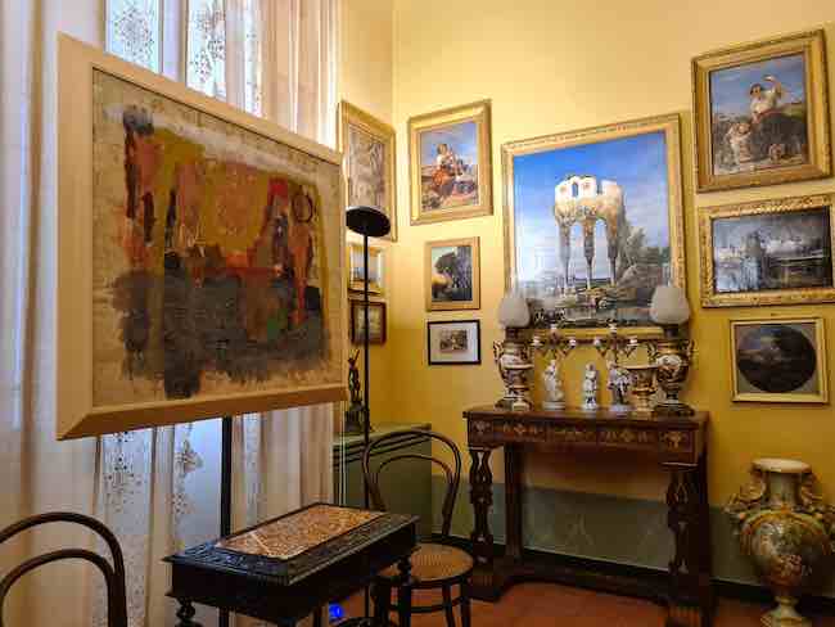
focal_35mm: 26
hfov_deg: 67.3
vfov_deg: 53.1
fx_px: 627
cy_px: 314
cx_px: 418
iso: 400
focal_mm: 5.4
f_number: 1.8
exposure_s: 1/50
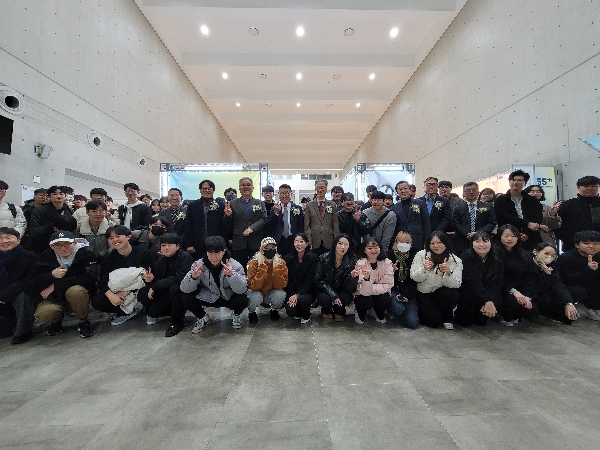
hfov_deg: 106.2
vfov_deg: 89.9
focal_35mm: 13
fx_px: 225
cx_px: 300
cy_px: 225
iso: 320
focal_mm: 2.2
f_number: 2.2
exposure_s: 1/60
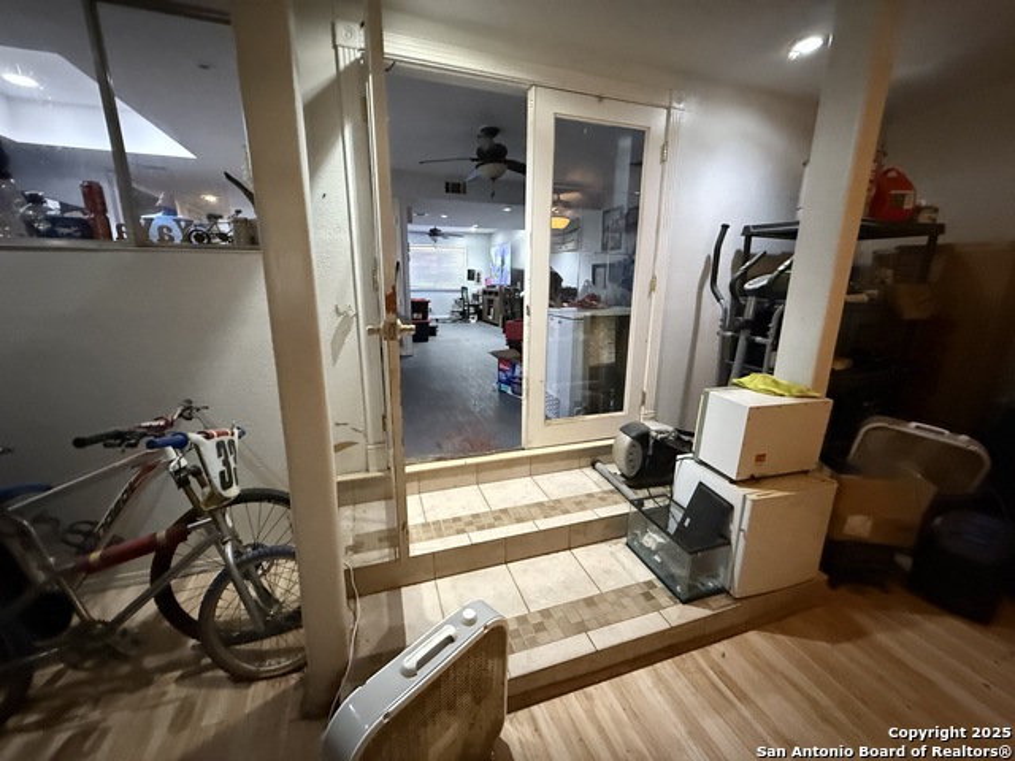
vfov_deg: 85.7
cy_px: 380
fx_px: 411
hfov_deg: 102.1
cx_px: 508
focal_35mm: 14
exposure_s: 1/60
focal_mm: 2.22
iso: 1250
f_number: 2.2
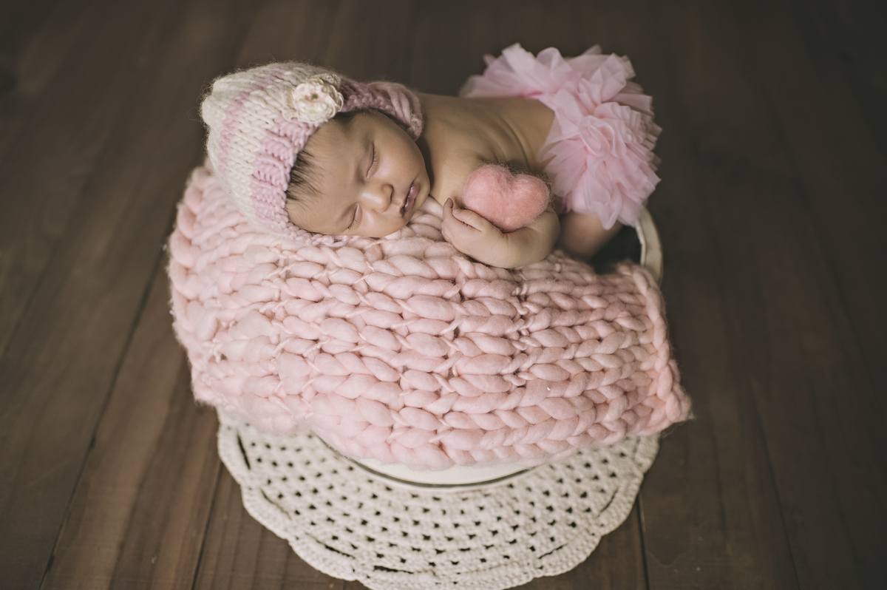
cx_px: 444
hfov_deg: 54.5
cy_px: 295
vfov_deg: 37.8
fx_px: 862
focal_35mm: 35
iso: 320
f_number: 2.2
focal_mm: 35
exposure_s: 1/125
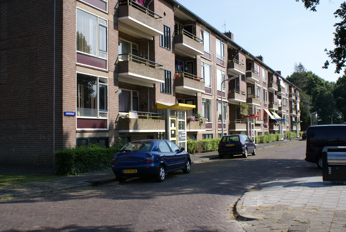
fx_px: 375
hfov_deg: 49.5
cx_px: 173
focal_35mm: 39
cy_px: 116
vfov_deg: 34.3
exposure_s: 1/100
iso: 100
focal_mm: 26
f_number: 10
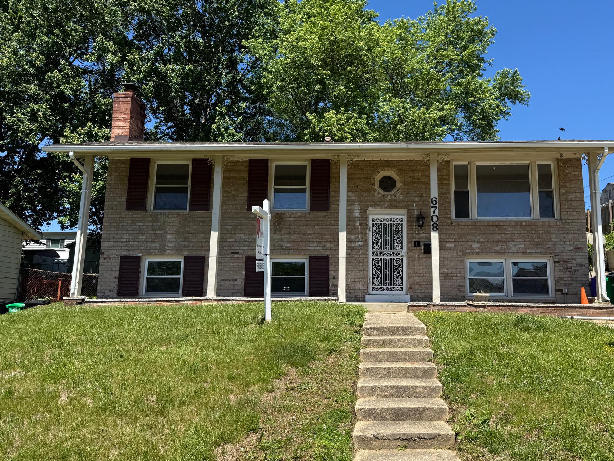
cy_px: 228
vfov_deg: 48.2
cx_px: 363
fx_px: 514
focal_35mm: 29
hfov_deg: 61.2
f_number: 1.78
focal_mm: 6.76
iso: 80
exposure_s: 1/2833
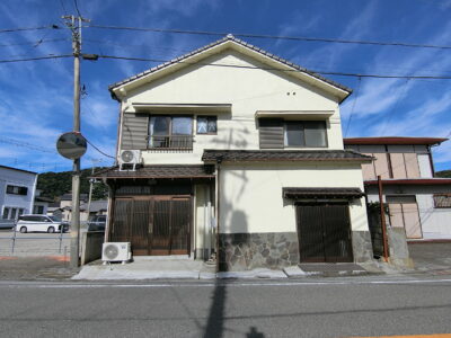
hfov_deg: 84.7
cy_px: 169
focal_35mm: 19
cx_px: 226
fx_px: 248
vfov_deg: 68.7
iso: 80
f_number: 6.9
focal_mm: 4.06
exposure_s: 1/400
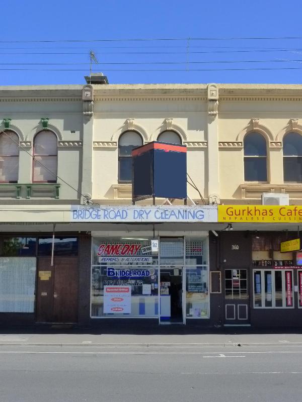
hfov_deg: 36.0
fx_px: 465
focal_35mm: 40
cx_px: 151
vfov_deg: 46.8
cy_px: 201
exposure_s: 1/800
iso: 400
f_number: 4
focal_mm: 7.2
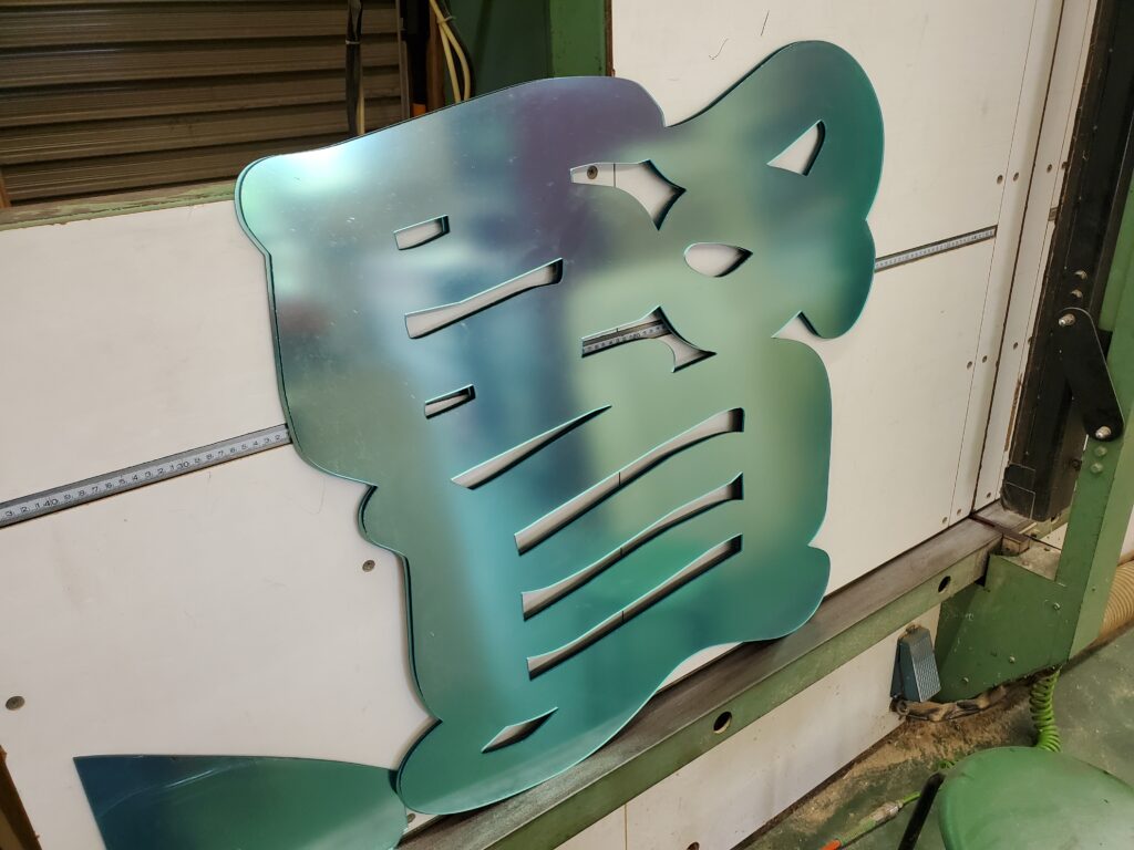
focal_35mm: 26
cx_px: 567
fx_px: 852
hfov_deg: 67.3
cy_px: 425
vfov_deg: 53.1
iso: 250
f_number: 2.4
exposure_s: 1/100
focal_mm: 4.3
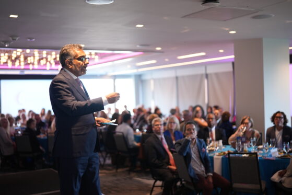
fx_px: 406
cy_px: 98
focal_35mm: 50
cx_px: 146
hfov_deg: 39.6
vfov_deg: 27.0
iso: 640
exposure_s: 1/250
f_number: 1.4
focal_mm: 50
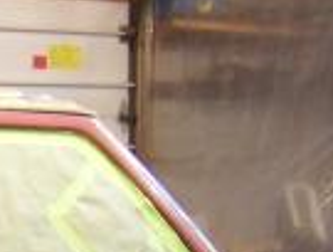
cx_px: -234
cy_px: 456
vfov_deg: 10.5
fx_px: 1283
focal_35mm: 133
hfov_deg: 13.5
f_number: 2.8
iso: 400
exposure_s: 1/15
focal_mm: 5.85
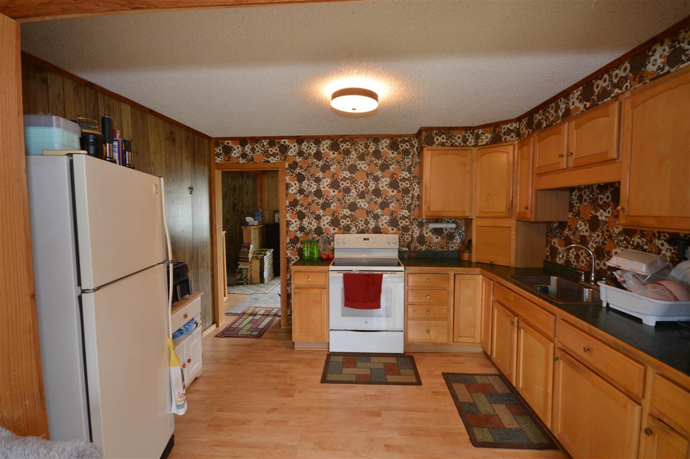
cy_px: 230
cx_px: 345
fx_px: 287
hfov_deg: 100.4
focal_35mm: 15
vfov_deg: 77.2
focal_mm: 10
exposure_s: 1/8
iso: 100
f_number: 6.3
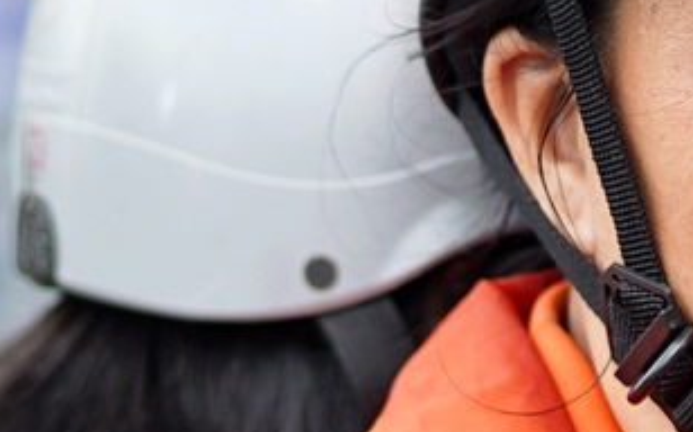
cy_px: 507
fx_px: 10625
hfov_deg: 3.7
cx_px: 556
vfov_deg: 2.3
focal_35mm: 563
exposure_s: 1/1000
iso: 200
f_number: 1.8
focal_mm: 85
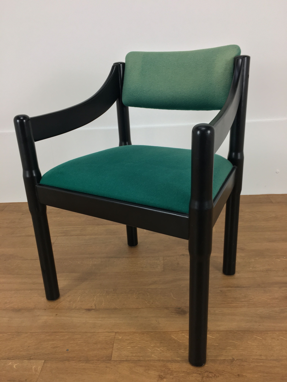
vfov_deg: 61.7
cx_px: 144
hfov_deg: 48.2
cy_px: 191
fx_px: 321
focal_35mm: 29
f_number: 2.2
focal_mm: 4.15
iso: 40
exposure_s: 1/33
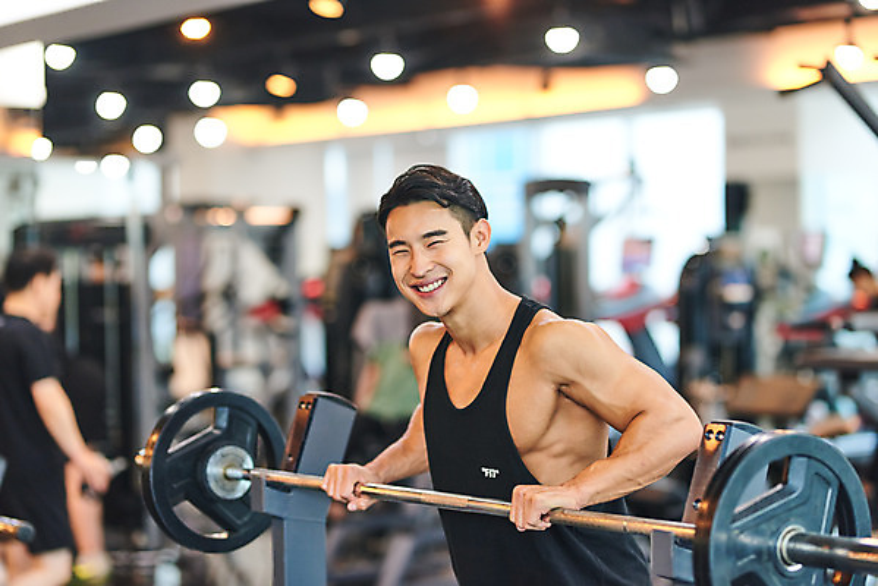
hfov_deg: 23.9
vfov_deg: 16.1
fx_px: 2074
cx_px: 439
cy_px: 293
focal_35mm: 85
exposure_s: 1/400
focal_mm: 85
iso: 800
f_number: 1.8
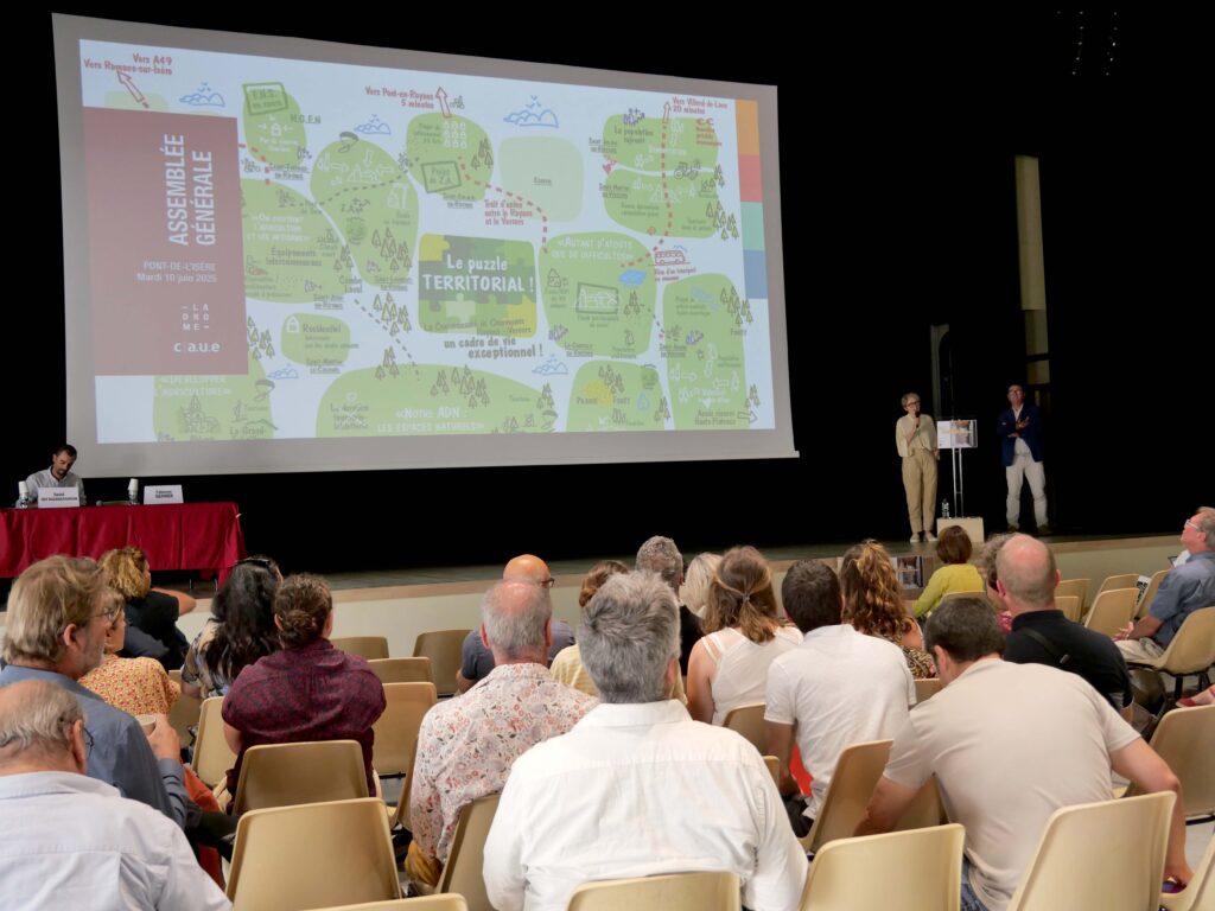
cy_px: 456
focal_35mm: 36
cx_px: 608
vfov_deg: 39.7
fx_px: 1264
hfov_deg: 51.4
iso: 500
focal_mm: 18
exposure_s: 1/60
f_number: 3.9
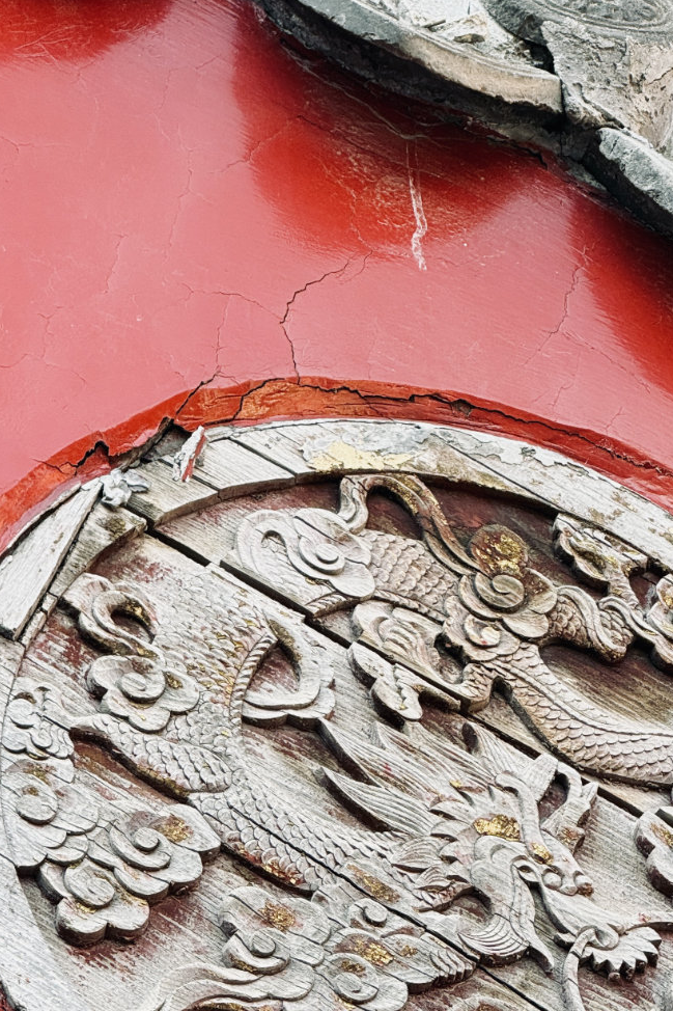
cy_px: 588
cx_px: 494
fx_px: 5750
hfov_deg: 6.7
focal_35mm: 205
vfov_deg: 10.0
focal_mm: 15.7
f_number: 2.8
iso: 125
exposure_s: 1/99
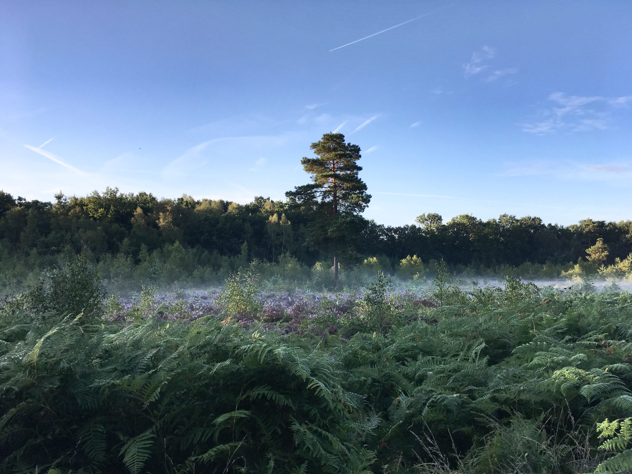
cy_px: 237
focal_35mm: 29
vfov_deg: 48.2
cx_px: 316
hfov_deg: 61.7
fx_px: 529
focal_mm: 4.15
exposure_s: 1/411
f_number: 2.2
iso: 25
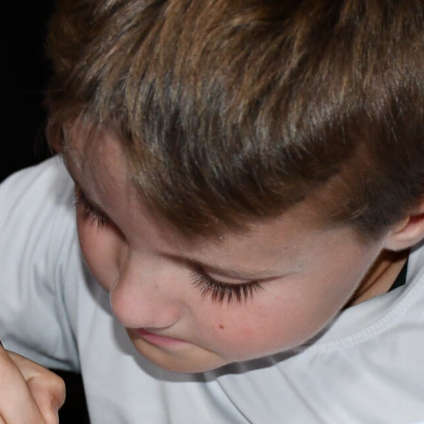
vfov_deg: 13.1
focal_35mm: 133
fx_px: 1843
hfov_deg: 13.1
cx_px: 263
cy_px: 325
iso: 2200
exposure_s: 1/60
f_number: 4.2
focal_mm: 35
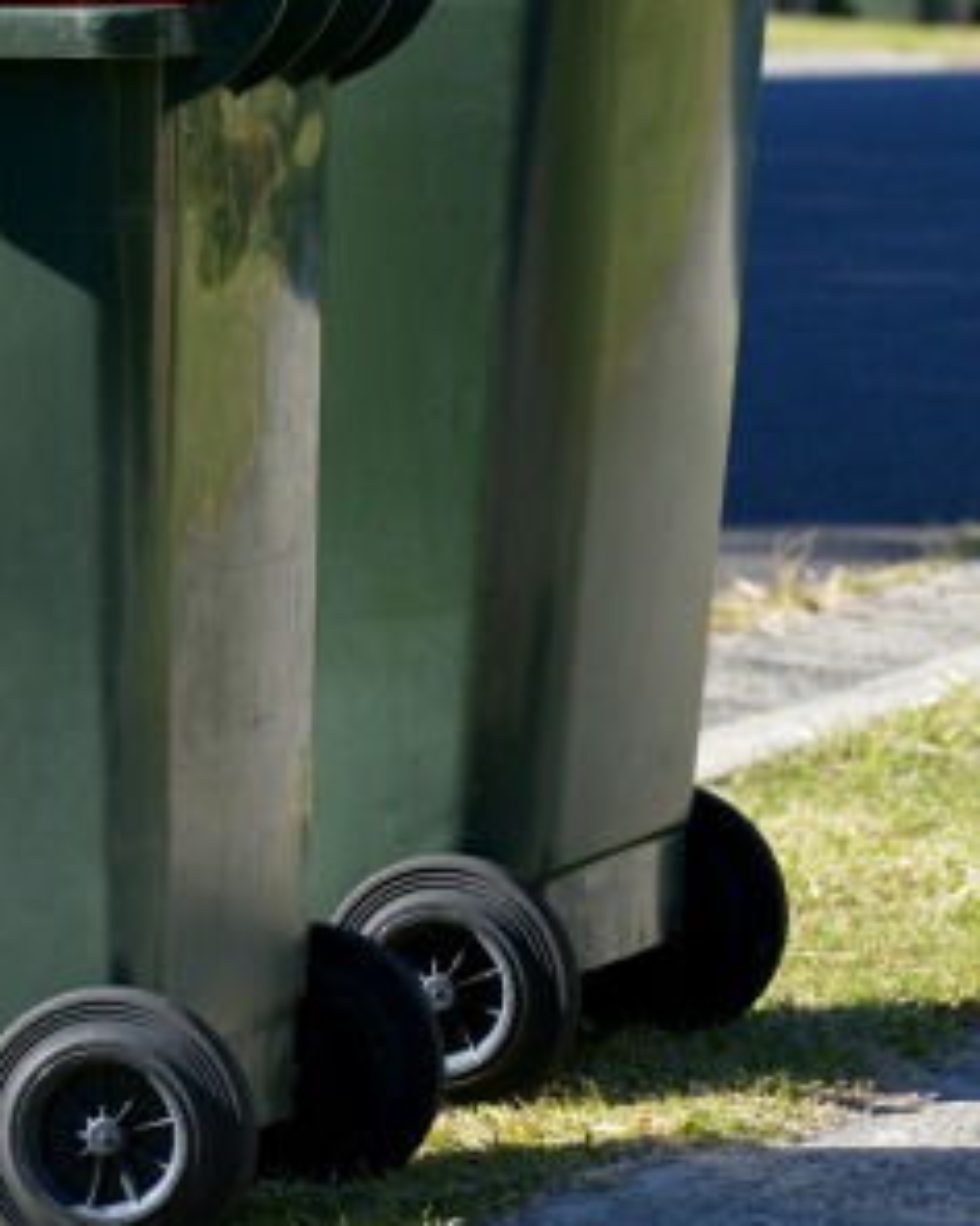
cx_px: 382
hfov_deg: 3.6
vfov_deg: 4.5
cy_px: 364
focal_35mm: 427
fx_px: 15481
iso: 1000
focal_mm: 200
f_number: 10
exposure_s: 1/400
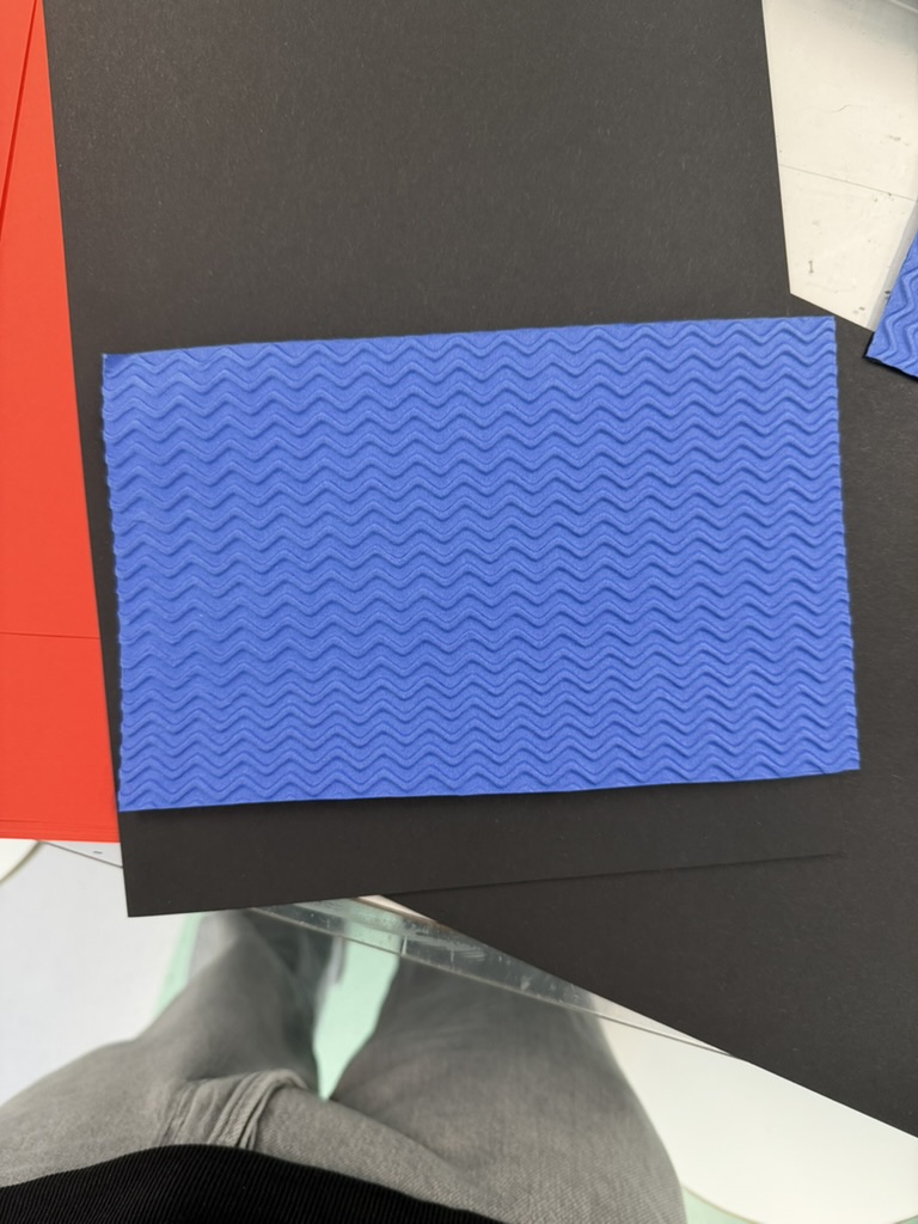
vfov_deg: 71.6
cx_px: 459
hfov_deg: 56.8
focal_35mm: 24
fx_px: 849
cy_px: 612
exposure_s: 1/100
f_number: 1.78
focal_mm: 6.76
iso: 160
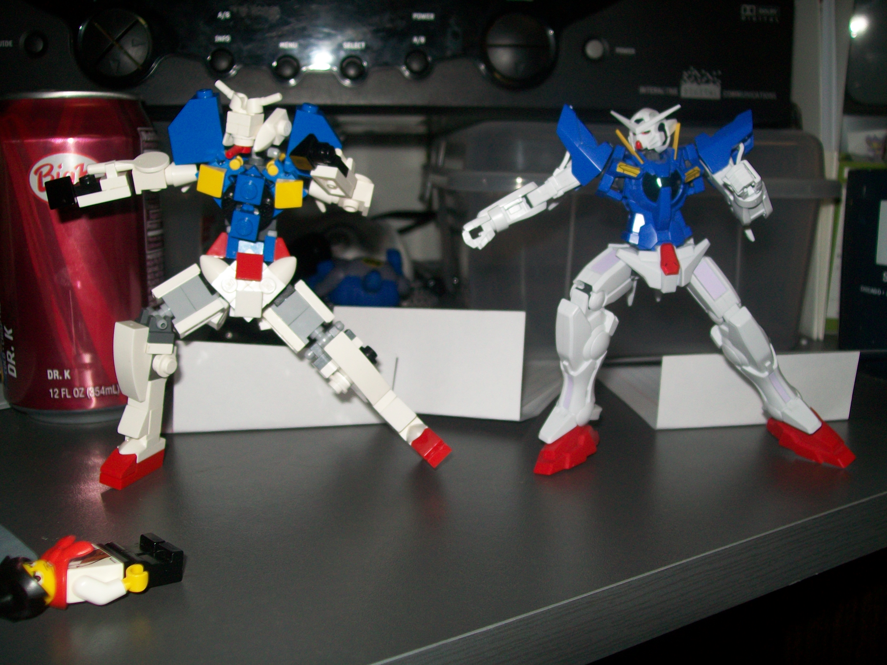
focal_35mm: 36
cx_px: 444
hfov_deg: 51.4
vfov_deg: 39.7
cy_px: 332
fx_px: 922
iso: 64
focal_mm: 6
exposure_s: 1/60
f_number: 2.7
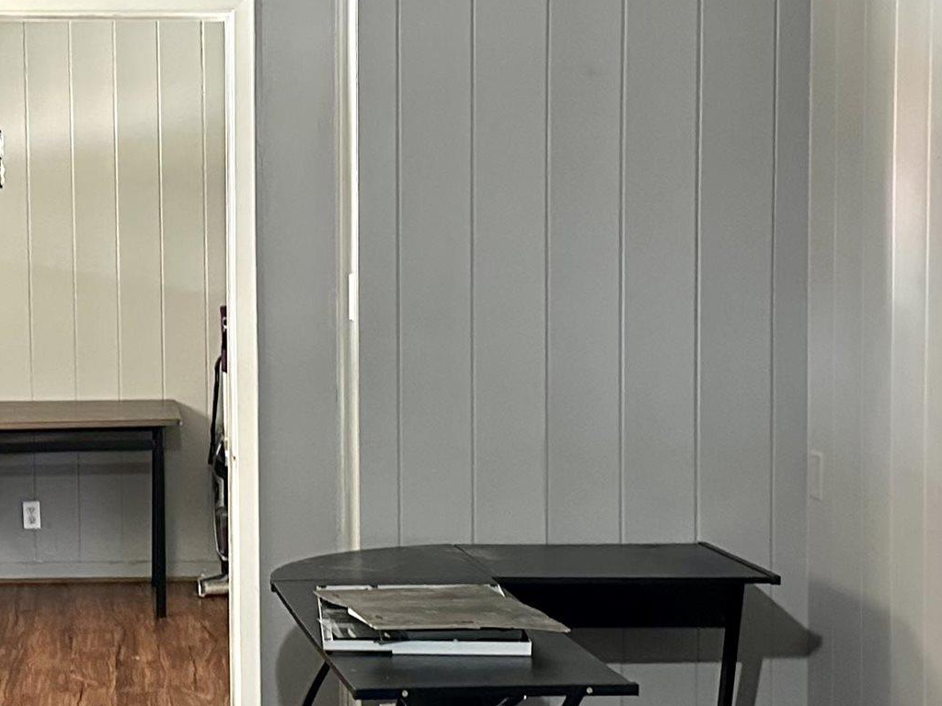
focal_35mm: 72
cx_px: 159
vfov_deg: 20.4
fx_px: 1959
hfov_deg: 26.4
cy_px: 344
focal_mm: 6.86
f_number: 1.78
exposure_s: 1/60
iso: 800
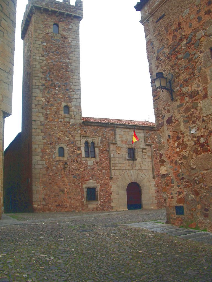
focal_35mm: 35
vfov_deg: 52.6
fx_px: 286
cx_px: 106
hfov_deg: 40.7
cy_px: 141
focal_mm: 5.8
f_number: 4.3
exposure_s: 1/200
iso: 50
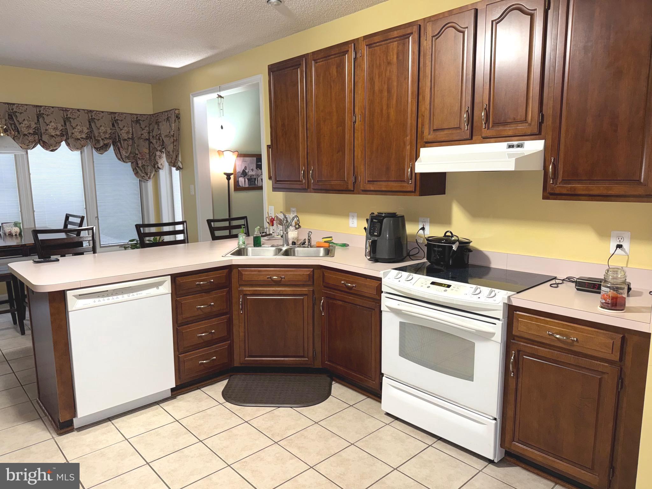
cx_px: 326
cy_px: 244
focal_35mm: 24
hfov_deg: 71.6
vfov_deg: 56.8
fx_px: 452
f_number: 1.78
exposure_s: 1/17
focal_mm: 6.76
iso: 100
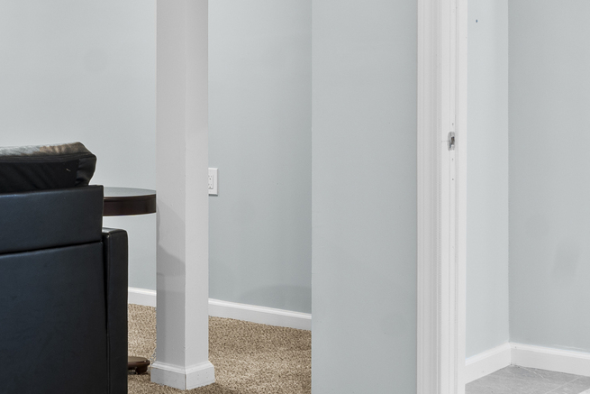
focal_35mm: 75
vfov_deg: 18.1
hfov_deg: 26.0
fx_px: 1229
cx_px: 45
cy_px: 94
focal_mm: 16
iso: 200
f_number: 9
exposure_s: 2.5
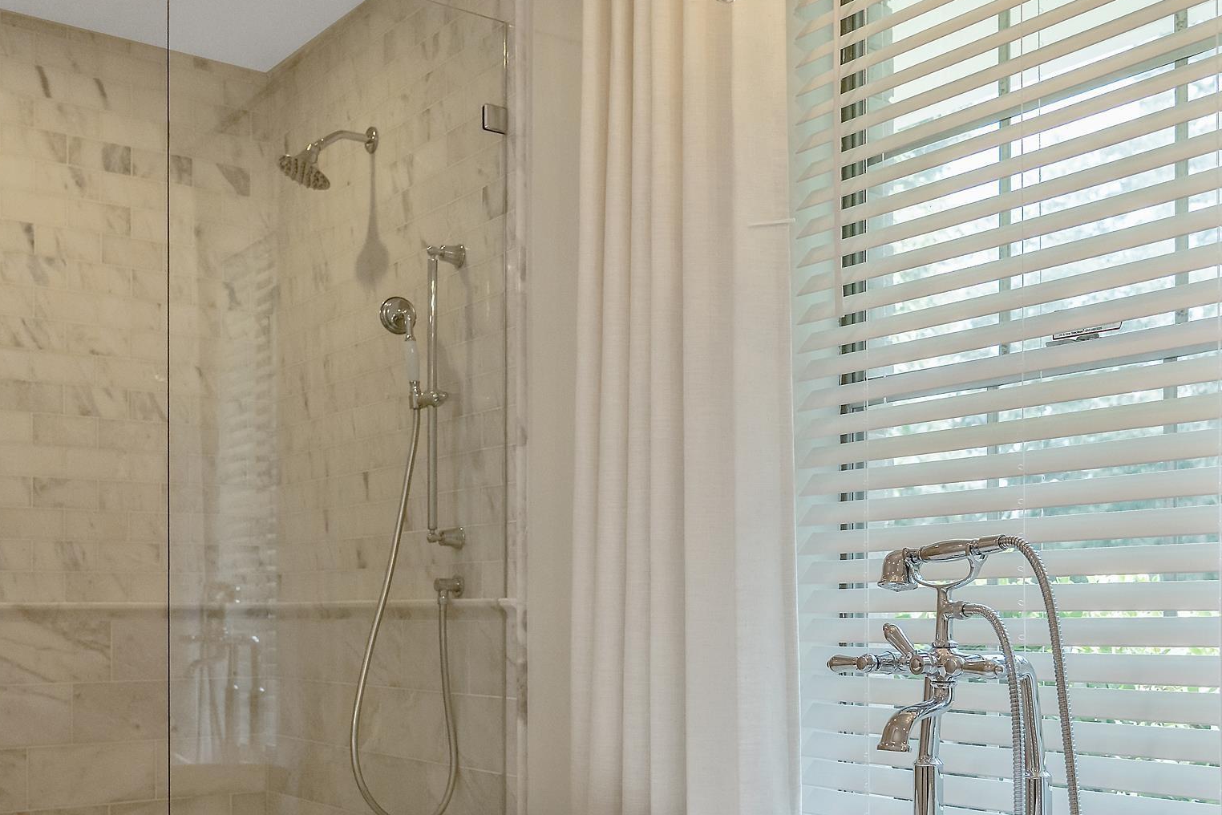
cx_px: 710
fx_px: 1392
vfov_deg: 32.1
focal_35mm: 41
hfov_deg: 47.2
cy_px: 599
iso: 3200
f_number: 4
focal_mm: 25
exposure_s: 1/1000
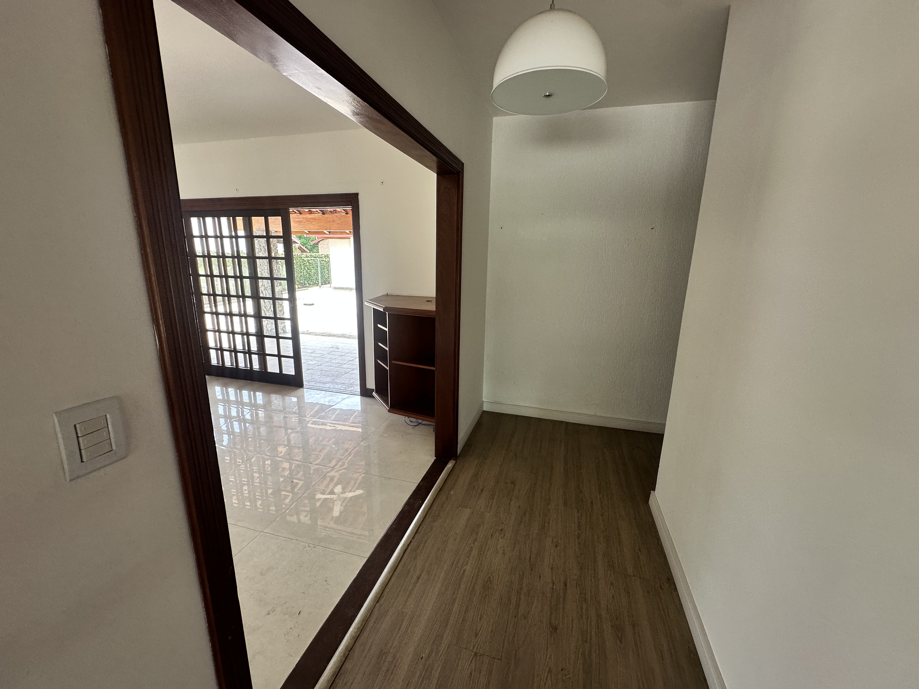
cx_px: 460
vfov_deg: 85.7
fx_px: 372
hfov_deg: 102.1
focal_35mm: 14
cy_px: 344
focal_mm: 2.22
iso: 64
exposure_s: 1/99
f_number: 2.2
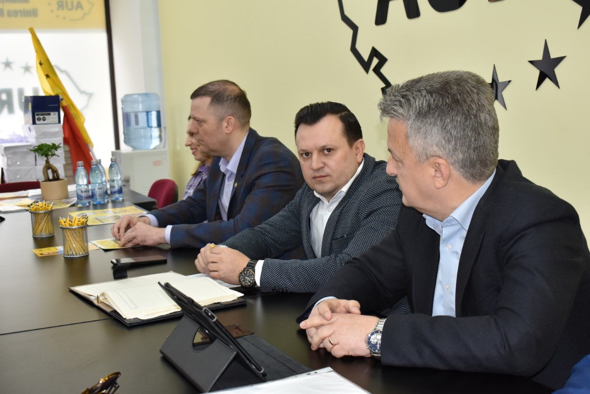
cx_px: 295
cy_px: 197
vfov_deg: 28.1
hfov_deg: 41.1
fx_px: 787
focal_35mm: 48
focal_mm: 32
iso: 640
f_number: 5.6
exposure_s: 1/125
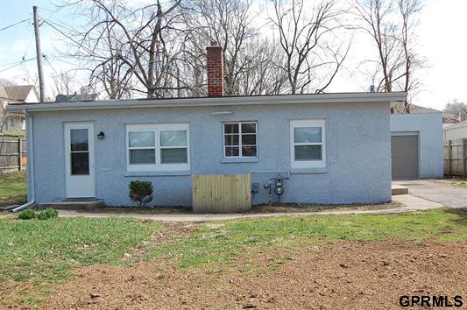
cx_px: 234
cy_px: 155
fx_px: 505
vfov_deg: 34.1
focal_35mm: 39
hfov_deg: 49.6
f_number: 8
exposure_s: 1/250
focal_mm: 26
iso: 200
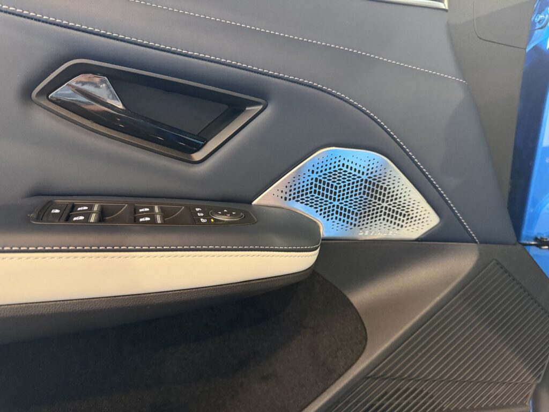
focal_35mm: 24
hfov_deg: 71.6
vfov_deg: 56.8
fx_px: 381
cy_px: 206
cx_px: 274
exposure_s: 1/33
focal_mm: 6.76
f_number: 1.78
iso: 640
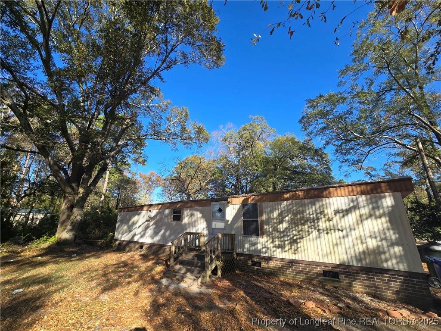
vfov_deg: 89.9
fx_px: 166
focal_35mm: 13
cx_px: 220
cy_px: 166
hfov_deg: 106.2
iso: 50
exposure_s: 1/857
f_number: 2.2
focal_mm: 2.2
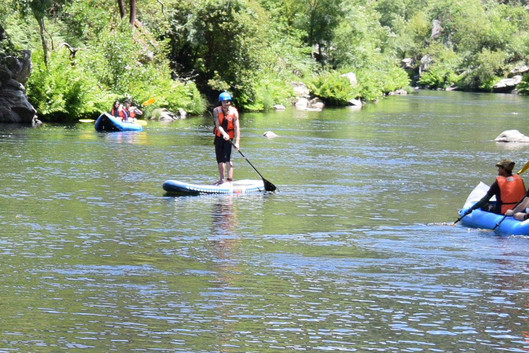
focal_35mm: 168
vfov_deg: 8.2
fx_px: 2469
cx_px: -345
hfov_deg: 11.5
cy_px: 126
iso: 280
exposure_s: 1/250
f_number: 8
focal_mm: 32
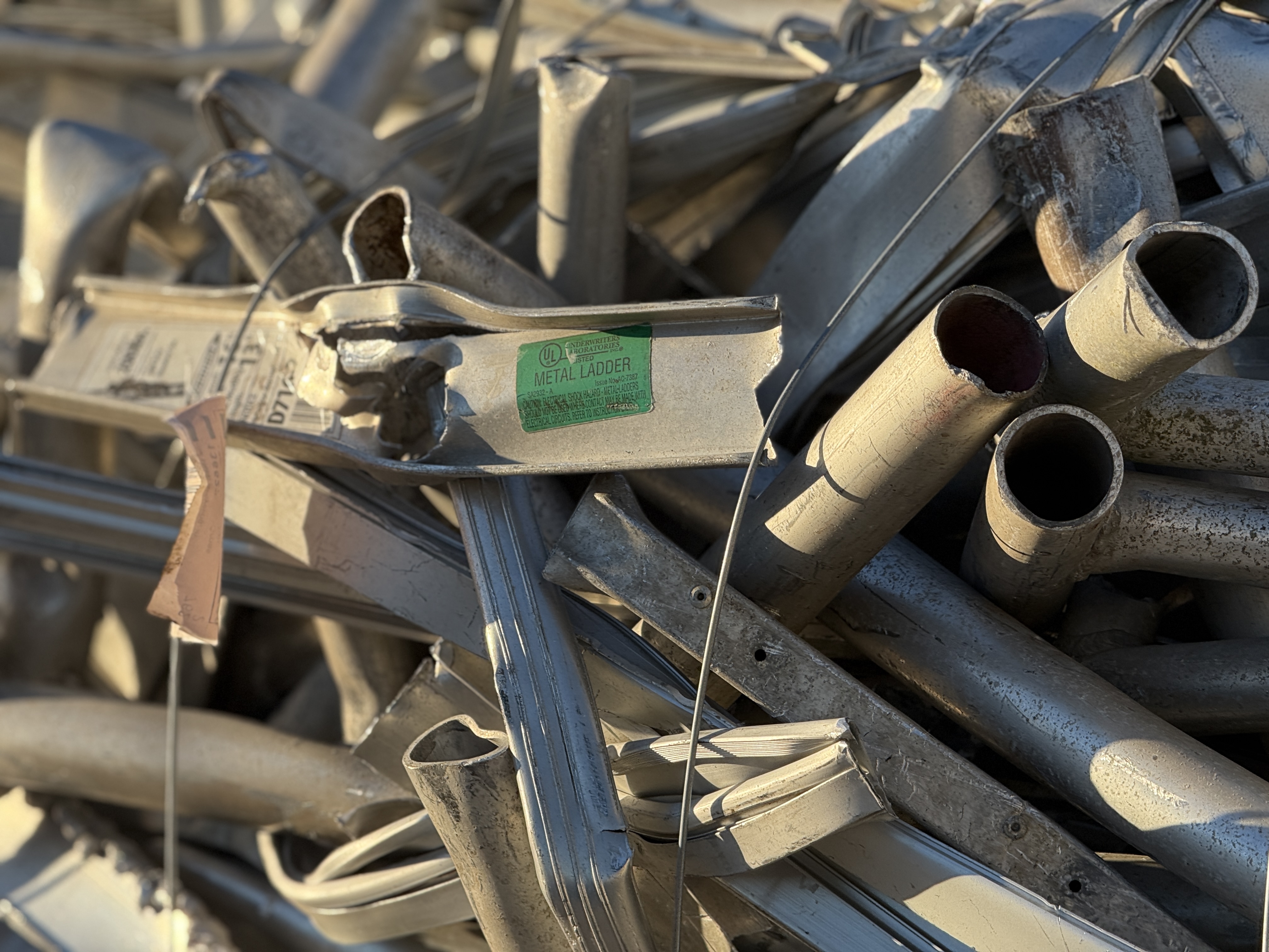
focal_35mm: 120
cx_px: 634
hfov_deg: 16.4
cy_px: 476
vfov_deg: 12.3
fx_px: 4399
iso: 64
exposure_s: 1/840
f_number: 2.8
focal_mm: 15.66
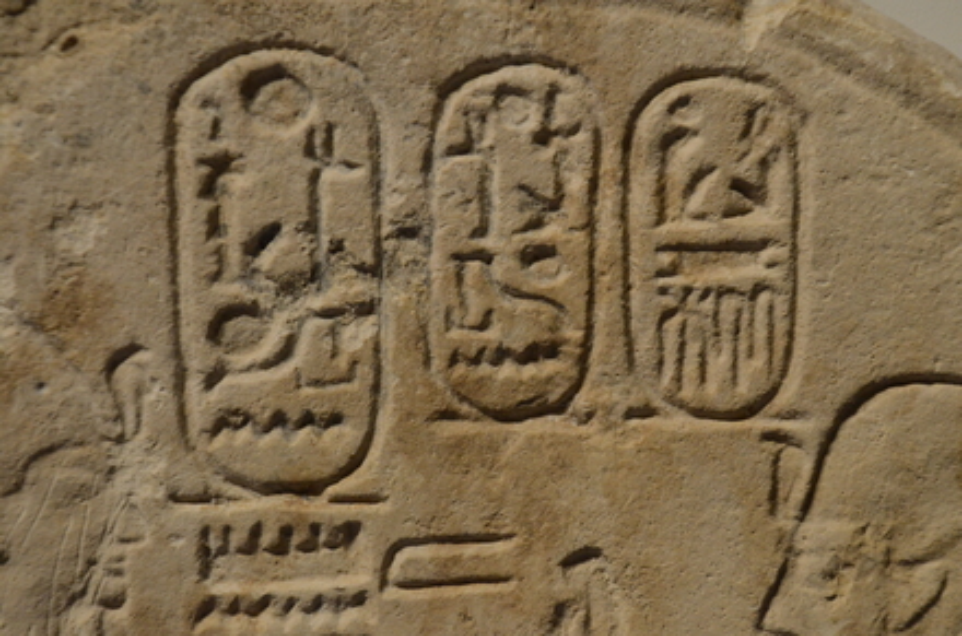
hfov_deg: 23.4
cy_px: 318
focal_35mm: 87
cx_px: 481
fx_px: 2319
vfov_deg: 15.6
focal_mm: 58
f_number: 5
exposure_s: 1/30
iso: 2500
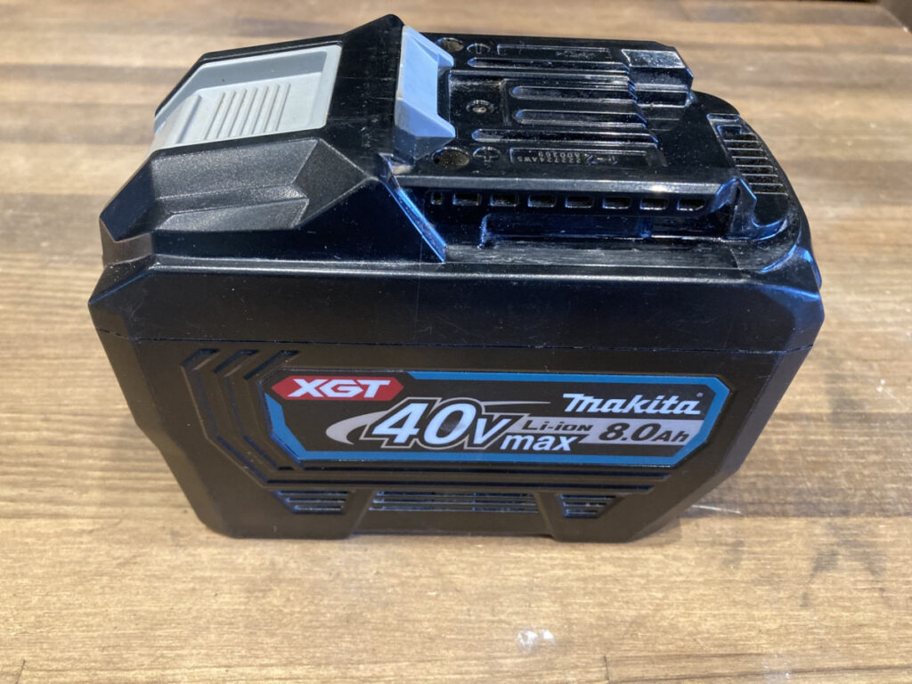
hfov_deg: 63.4
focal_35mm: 28
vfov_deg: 49.7
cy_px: 342
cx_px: 456
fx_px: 738
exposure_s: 1/50
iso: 320
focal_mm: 3.99
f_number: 1.8
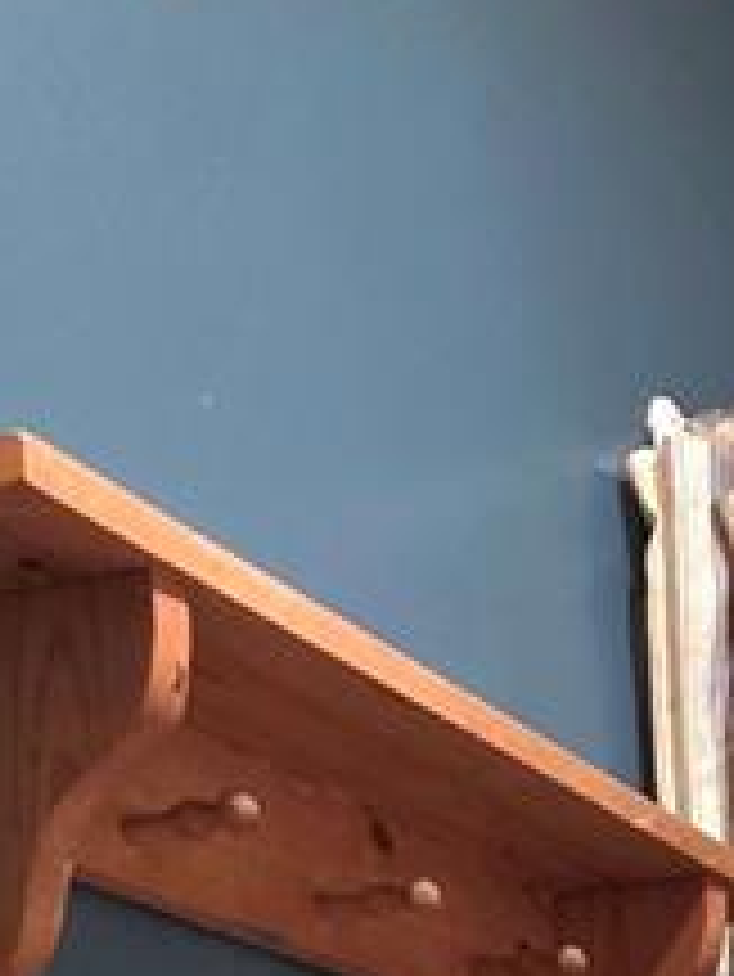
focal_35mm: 72
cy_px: 1777
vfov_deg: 19.7
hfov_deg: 17.5
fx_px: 2034
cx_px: 1216
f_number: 1.9
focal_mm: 2.2
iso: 250
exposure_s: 1/60.2
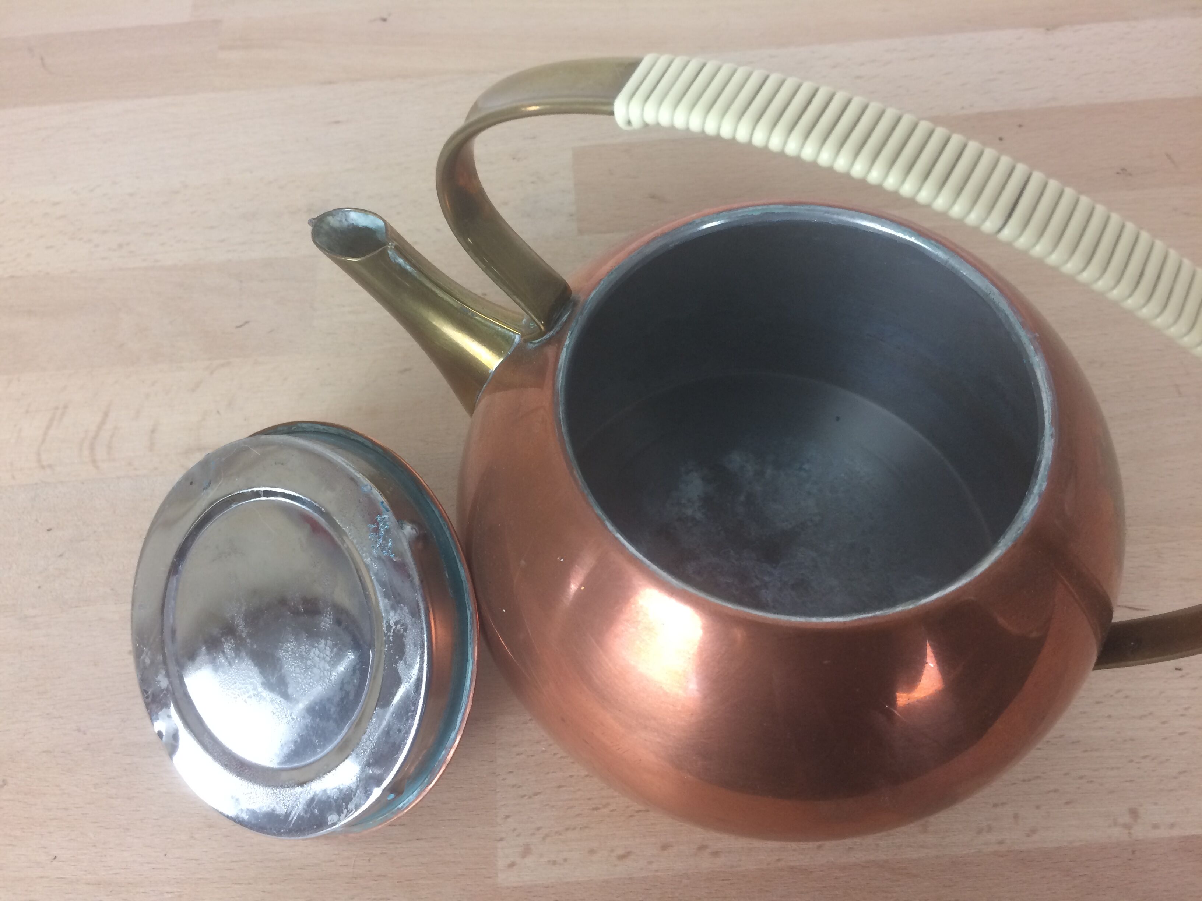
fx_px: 1007
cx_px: 601
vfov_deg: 48.2
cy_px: 450
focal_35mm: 29
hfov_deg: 61.7
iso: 64
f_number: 2.2
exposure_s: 1/33
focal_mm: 4.15
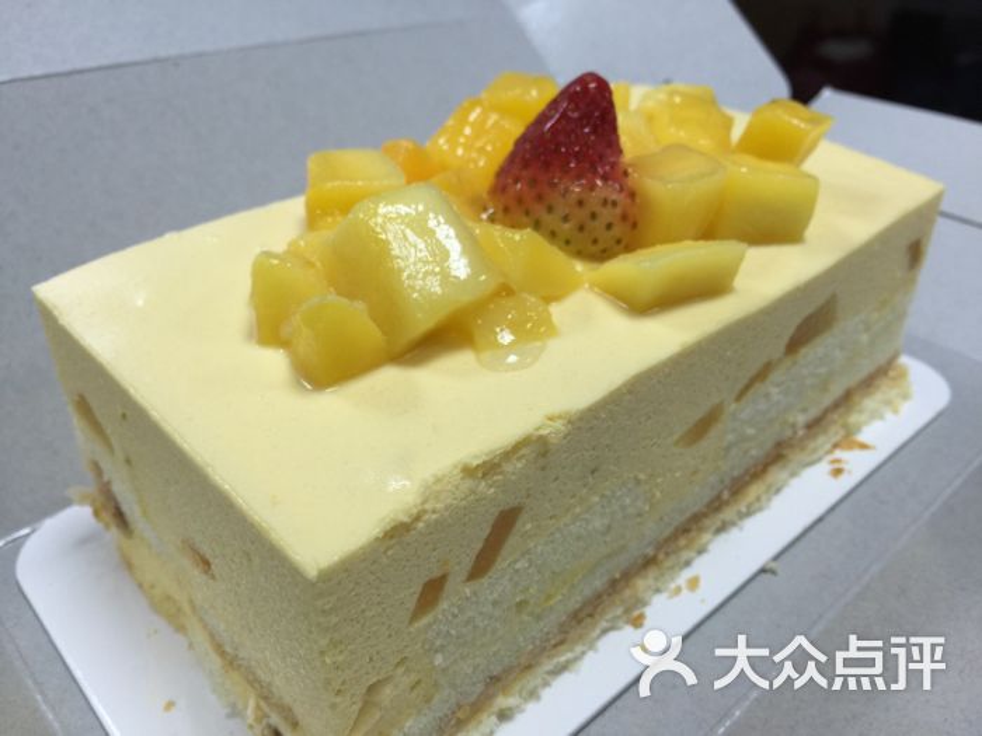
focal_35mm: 29
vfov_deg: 48.2
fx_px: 823
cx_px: 491
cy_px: 368
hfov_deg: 61.7
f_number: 2.2
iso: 40
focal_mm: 4.15
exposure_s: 1/33
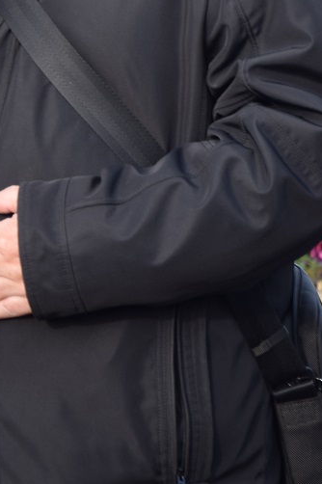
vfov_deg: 7.2
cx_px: 50
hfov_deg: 4.8
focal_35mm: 287
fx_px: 3856
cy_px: 15
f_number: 5.3
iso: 100
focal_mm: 80
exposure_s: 1/125
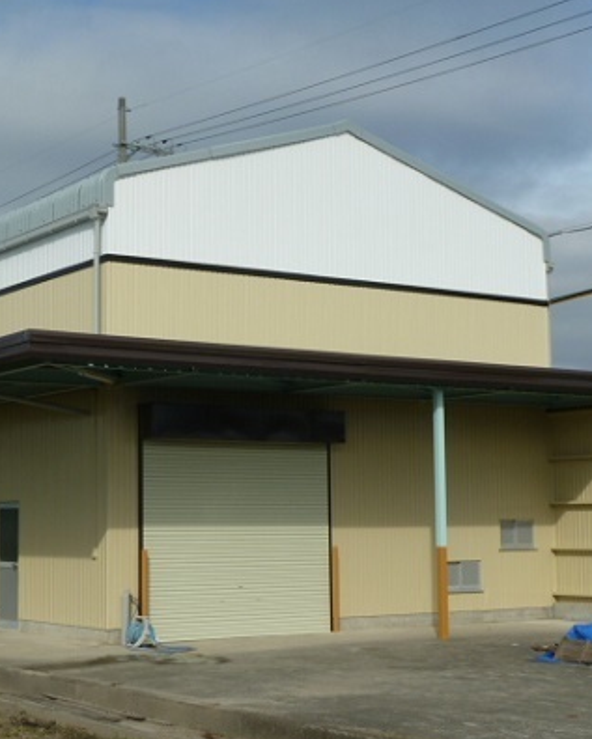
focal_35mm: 65
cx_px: 162
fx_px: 1423
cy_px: 366
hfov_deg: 23.3
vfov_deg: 29.1
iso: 80
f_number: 5.6
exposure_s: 1/500
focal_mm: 7.3
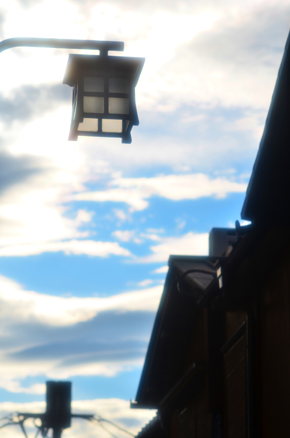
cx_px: 145
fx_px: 1821
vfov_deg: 13.7
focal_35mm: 150
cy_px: 219
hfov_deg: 9.1
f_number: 4.5
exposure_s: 1/2000
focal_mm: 100
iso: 100
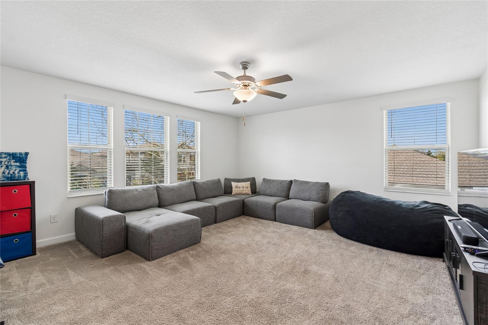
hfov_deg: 100.4
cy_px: 162
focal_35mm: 15
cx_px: 244
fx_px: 203
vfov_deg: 77.3
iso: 100
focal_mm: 10
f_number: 7.1
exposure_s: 1/5
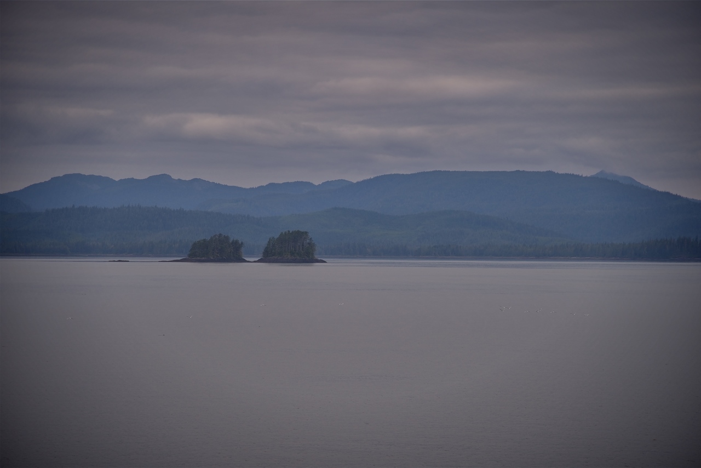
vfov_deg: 11.4
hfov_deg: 17.1
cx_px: 350
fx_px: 2337
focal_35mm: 120
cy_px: 234
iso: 200
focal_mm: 120
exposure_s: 1/250
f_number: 4
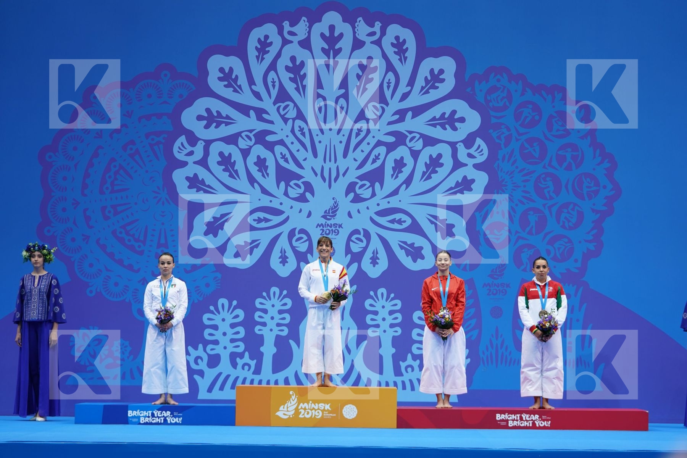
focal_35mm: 101
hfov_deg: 20.2
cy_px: 229
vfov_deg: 13.6
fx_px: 1927
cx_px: 344
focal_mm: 101
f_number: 2.8
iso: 320
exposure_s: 1/250
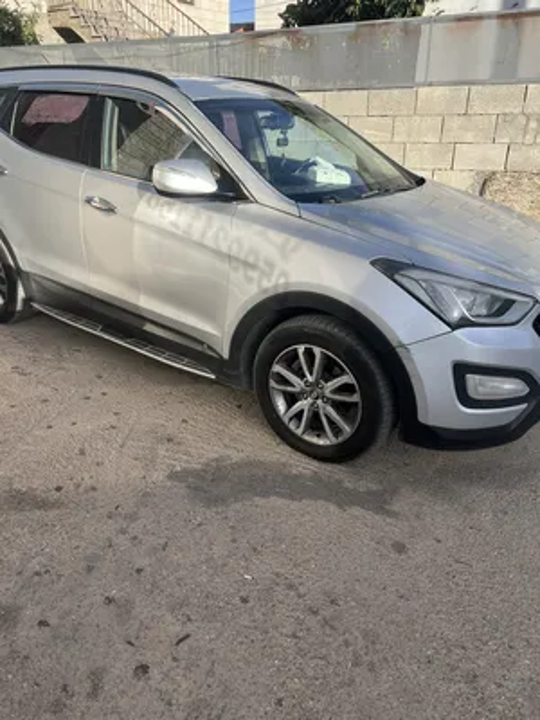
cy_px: 360
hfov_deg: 53.1
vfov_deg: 67.3
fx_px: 541
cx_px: 270
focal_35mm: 26
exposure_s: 1/2299
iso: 50
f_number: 1.5
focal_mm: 5.7
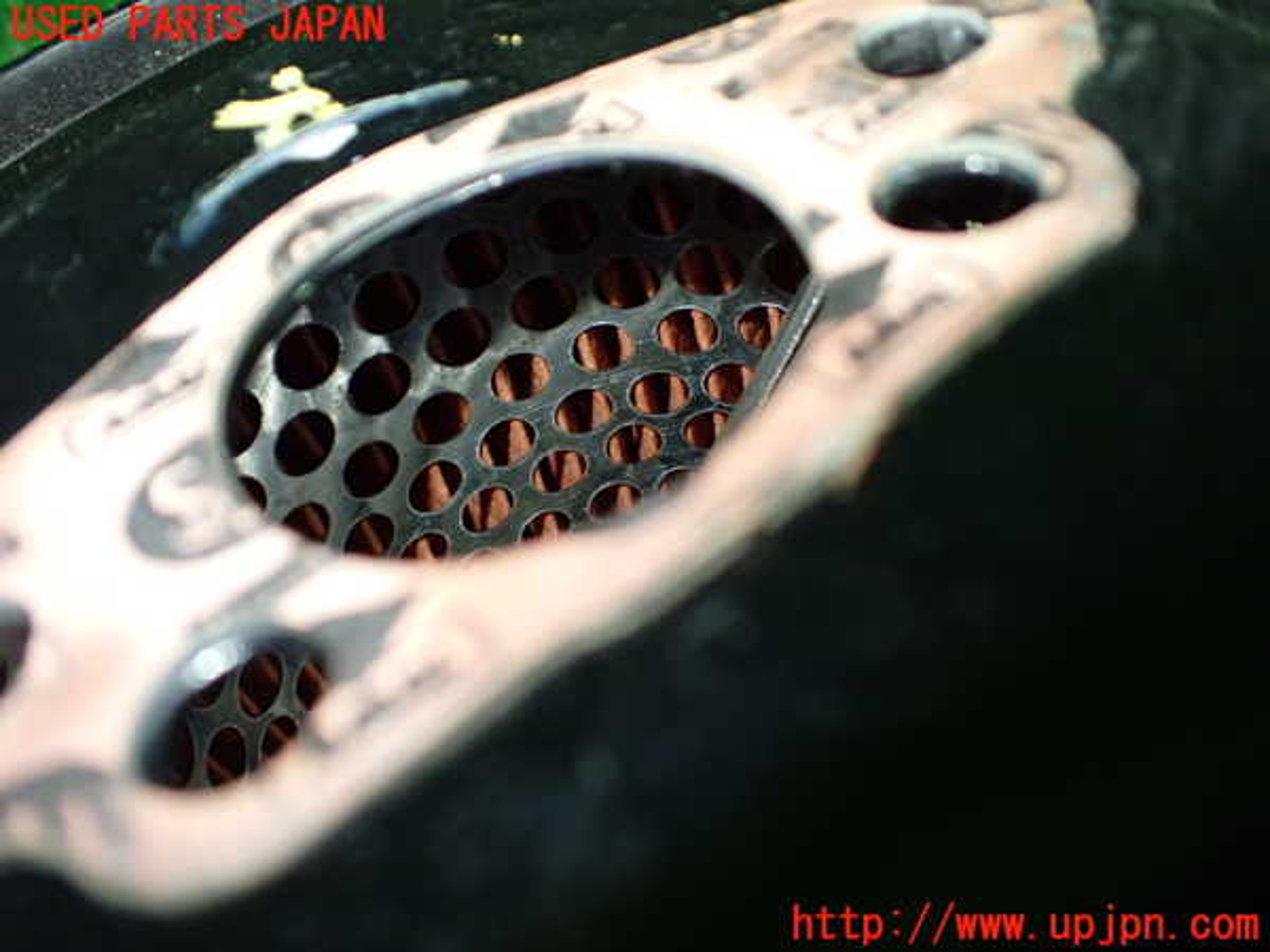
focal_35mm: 30
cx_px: 635
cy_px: 476
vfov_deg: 46.8
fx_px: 1101
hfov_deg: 60.0
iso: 500
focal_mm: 5.4
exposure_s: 1/125
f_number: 2.3
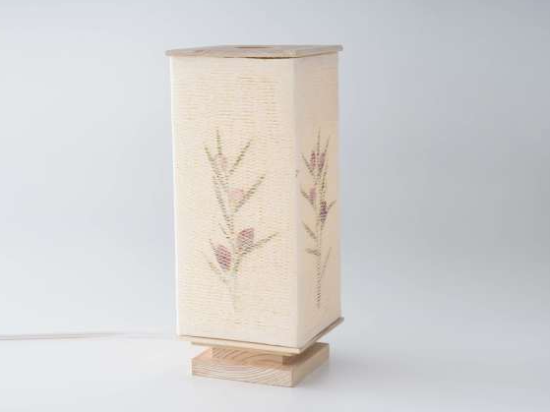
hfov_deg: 25.3
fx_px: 1223
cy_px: 205
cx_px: 258
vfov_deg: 19.1
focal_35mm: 77
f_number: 10
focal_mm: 70
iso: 100
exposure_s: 1/160
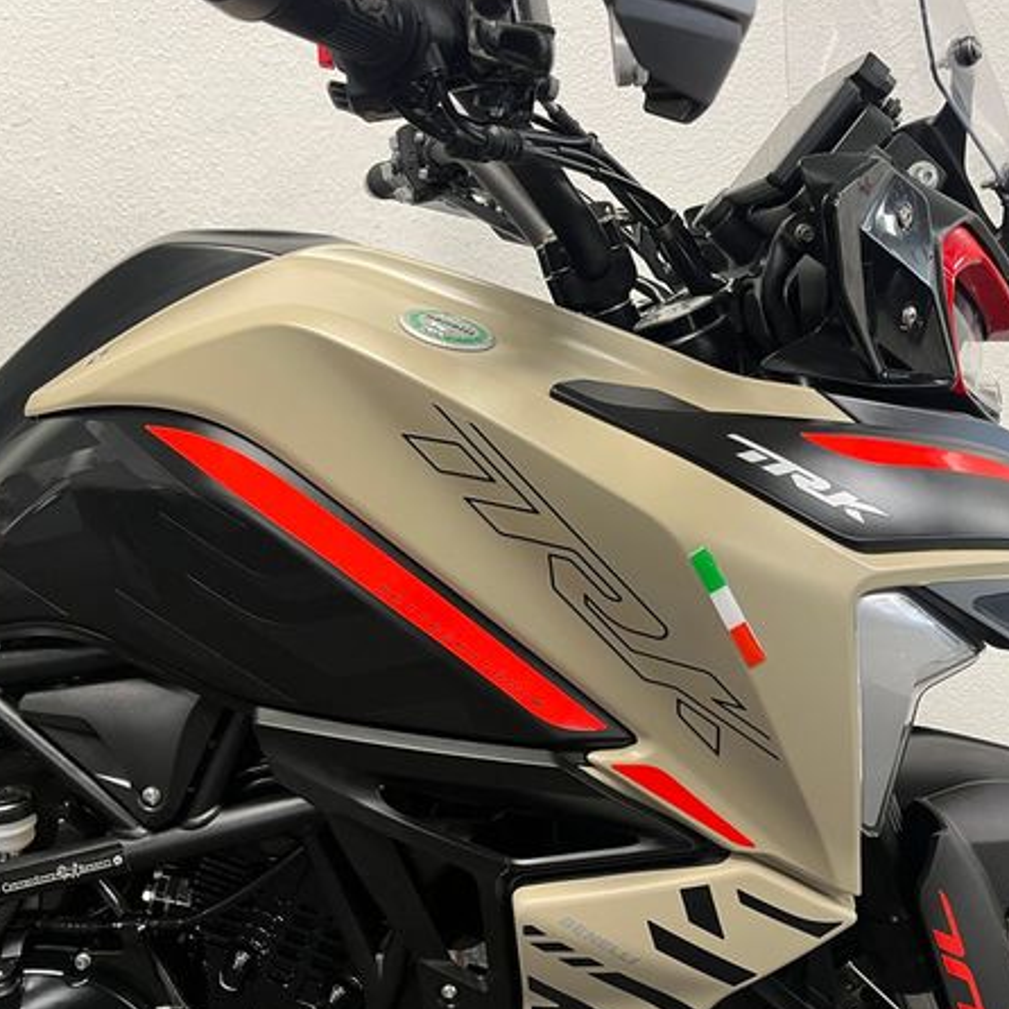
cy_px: 532
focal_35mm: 33
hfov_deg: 49.7
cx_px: 514
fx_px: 1088
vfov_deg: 49.7
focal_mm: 5.1
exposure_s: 1/50
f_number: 1.6
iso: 125
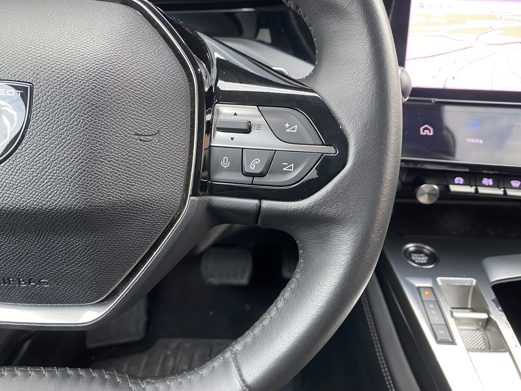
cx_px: 260
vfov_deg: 53.1
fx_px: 391
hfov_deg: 67.3
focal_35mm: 26
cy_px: 196
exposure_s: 1/60
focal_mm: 4.25
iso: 160
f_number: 1.8
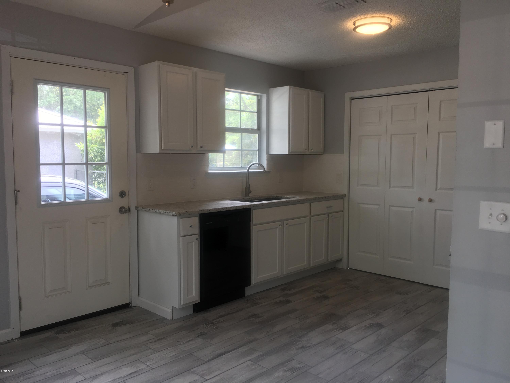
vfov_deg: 48.2
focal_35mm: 29
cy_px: 192
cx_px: 255
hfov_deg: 61.7
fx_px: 427
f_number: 2.2
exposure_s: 1/60
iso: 25
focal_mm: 4.15
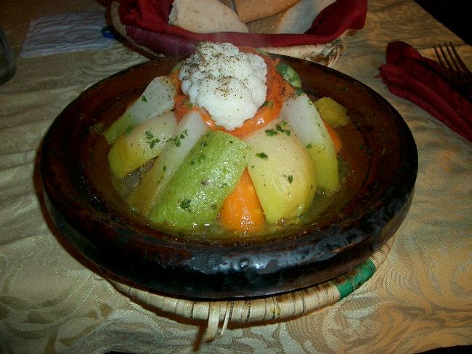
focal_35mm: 35
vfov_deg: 40.7
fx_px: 477
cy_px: 177
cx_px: 236
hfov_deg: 52.6
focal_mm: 5.8
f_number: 2.6
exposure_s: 1/40
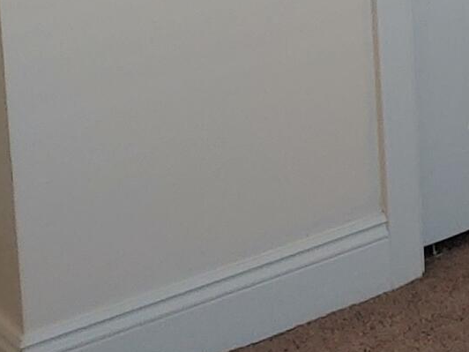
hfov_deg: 10.6
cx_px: 1319
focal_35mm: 141
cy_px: -453
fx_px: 1910
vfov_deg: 9.5
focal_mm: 4.23
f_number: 1.5
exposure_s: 1/60
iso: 50
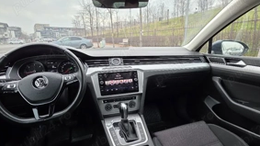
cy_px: 73
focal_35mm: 20
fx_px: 138
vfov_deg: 55.8
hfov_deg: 86.6
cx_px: 131
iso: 100
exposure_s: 1/370
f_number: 1.9
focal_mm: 2.2
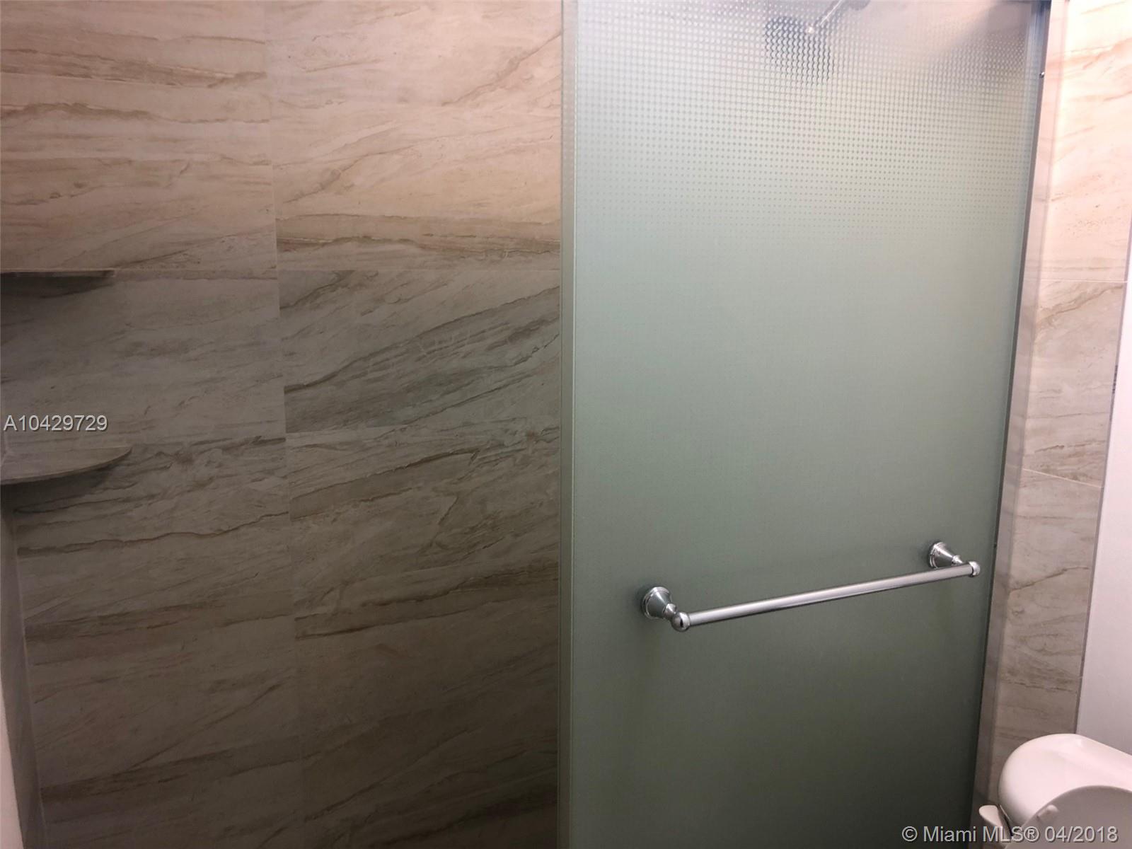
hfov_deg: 63.4
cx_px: 566
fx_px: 916
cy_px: 424
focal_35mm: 28
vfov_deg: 49.7
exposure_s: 1/24
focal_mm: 4
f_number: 1.8
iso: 40
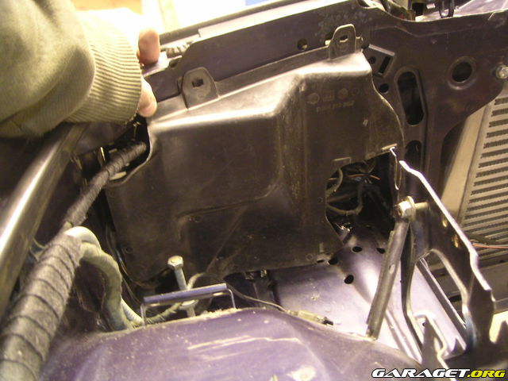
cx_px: 254
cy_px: 190
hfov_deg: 50.1
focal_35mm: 37
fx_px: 543
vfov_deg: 38.7
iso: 100
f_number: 2.8
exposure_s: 1
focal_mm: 5.7
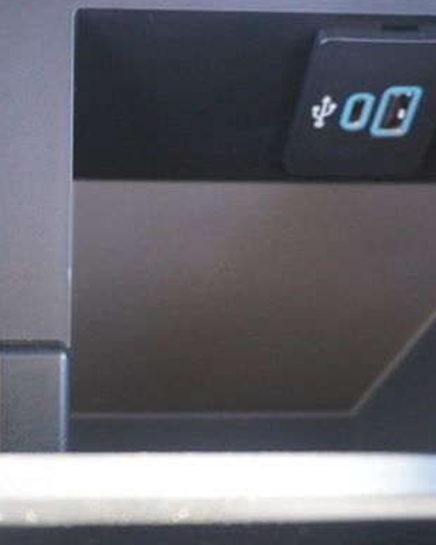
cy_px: 225
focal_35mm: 75
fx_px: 1210
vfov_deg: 25.4
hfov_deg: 20.2
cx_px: 78
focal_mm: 20
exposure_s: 1/60
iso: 1250
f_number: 4
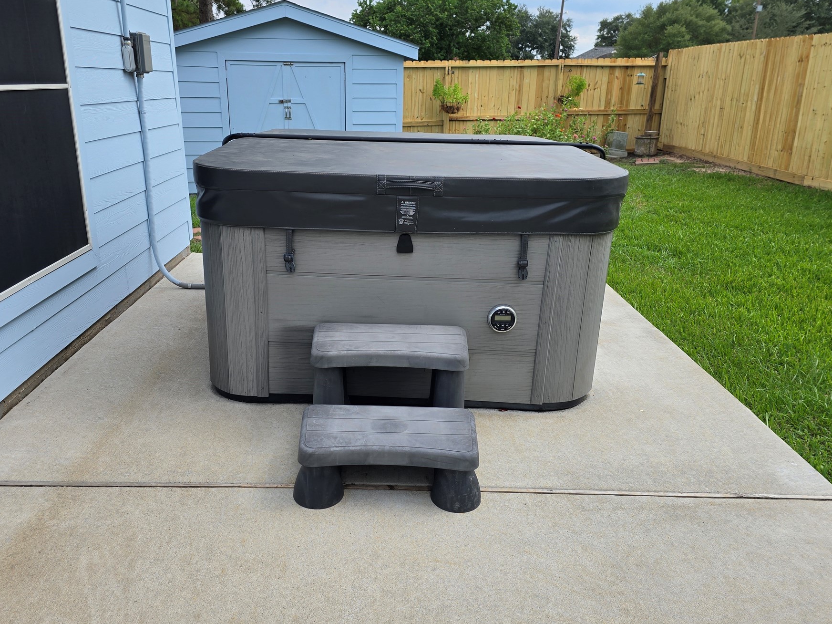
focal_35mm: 27
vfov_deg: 51.3
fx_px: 649
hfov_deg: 65.3
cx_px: 397
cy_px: 293
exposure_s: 1/512
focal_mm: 6.3
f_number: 1.7
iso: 12
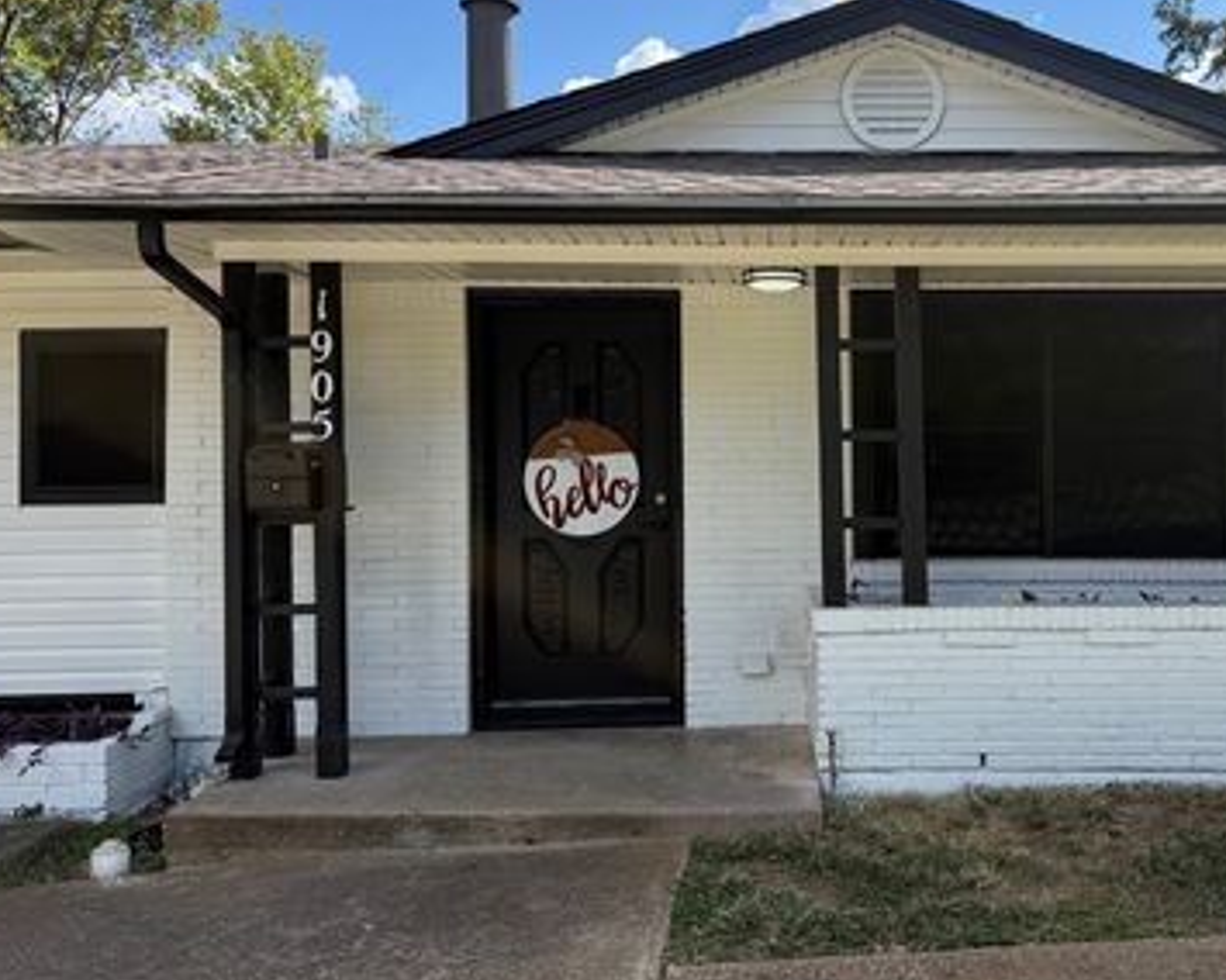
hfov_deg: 53.2
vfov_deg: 44.5
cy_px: 430
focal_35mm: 33
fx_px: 1197
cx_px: 815
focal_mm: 6.76
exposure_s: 1/3759
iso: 100
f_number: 1.78
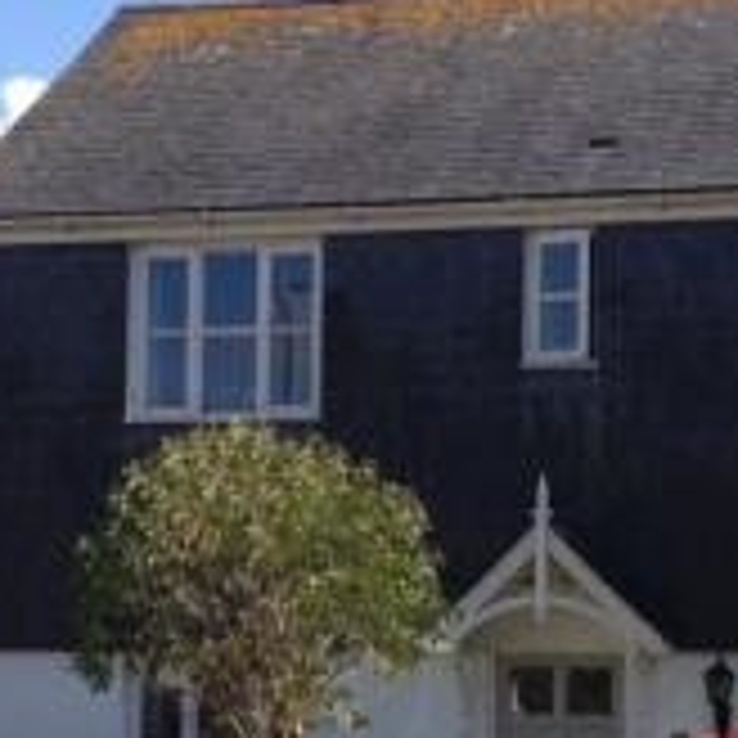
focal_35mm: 110
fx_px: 2653
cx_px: 461
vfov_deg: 15.8
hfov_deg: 15.8
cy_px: 542
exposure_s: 1/1314
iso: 50
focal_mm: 4.28
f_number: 2.4
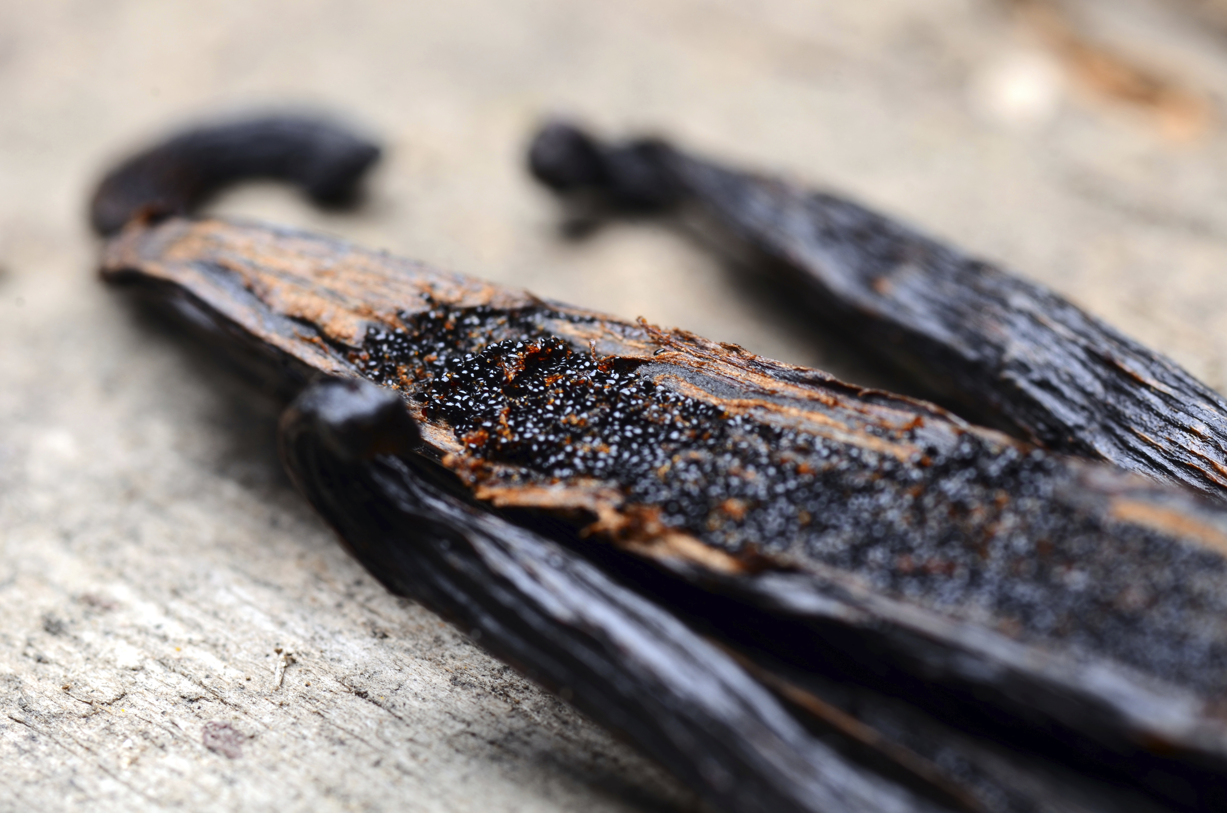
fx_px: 4592
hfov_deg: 15.2
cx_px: 614
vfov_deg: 10.1
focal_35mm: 135
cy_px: 406
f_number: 18
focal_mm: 90
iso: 100
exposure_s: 1/160
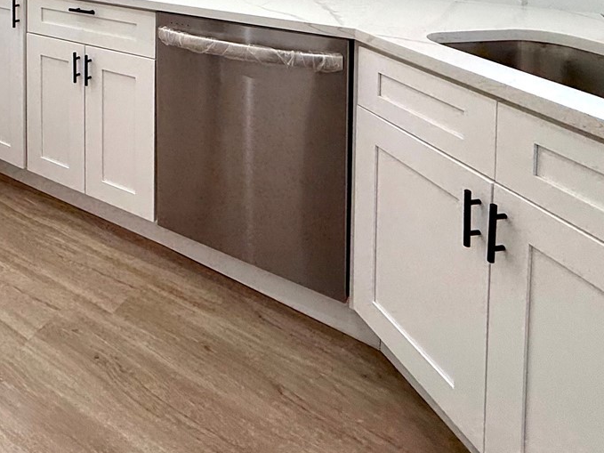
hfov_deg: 49.8
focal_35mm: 33
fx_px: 576
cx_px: 70
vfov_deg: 35.1
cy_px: -74
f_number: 2.2
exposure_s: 1/180
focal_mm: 2.22
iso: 50
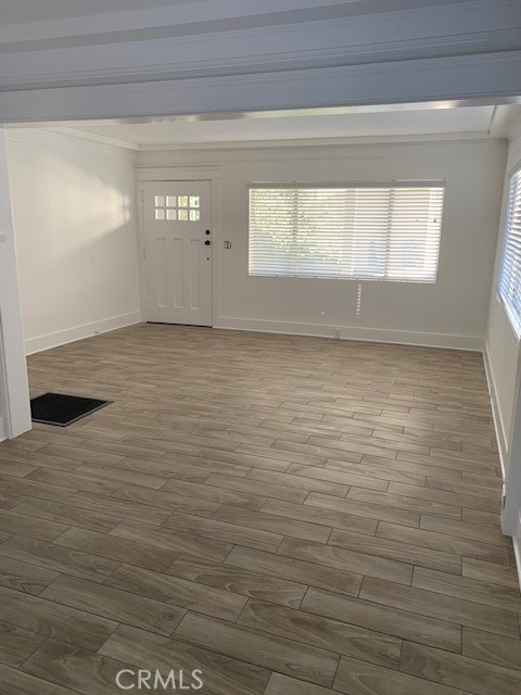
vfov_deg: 67.3
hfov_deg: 53.1
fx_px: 522
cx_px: 260
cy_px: 348
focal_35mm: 26
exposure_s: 1/90
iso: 100
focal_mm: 4.25
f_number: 1.8
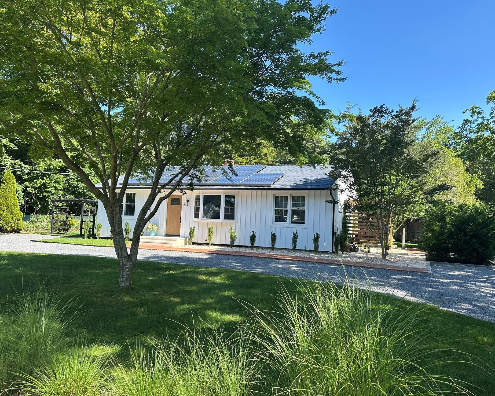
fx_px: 381
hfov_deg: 66.0
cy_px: 200
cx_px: 259
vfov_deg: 54.9
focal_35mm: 26
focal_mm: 6.86
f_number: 1.78
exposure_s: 1/1183
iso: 80
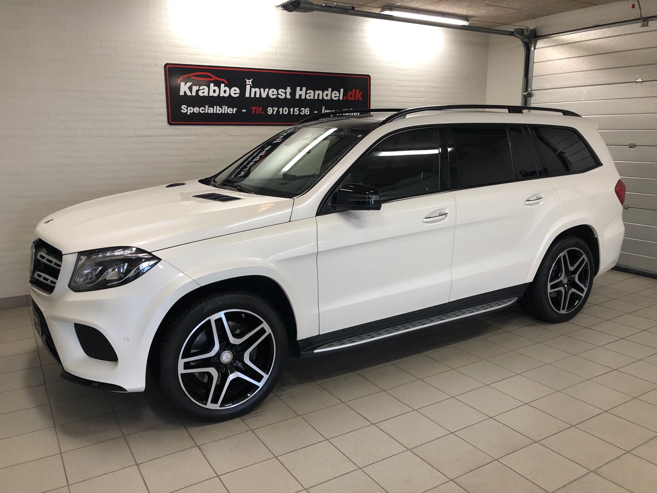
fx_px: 531
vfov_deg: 49.7
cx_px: 328
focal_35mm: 28
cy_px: 246
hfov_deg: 63.4
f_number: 1.8
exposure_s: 1/33
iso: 32
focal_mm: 3.99
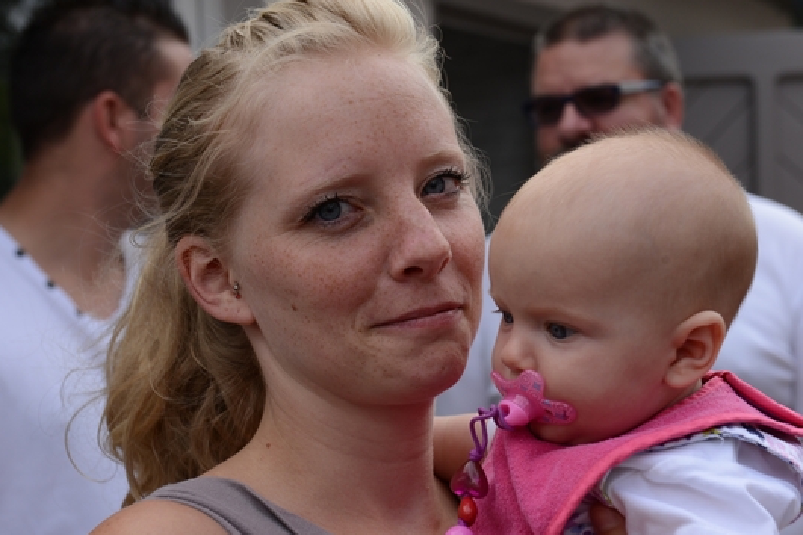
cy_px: 295
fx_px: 1561
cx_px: 434
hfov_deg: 28.8
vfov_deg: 19.5
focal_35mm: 70
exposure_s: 1/200
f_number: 7.1
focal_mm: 62
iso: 200
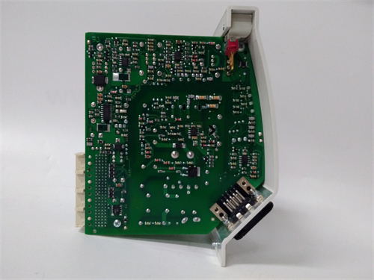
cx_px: 187
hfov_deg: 65.3
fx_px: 292
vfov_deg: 51.4
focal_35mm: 27
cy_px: 140
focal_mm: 3.79
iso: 532
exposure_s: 1/33
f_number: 2
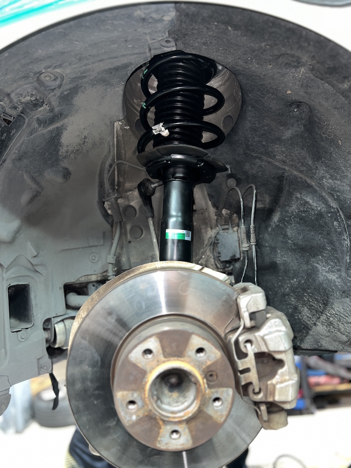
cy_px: 234
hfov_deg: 53.1
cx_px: 176
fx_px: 352
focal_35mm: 26
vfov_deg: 67.3
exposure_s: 1/6
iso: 80
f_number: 1.5
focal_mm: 5.7
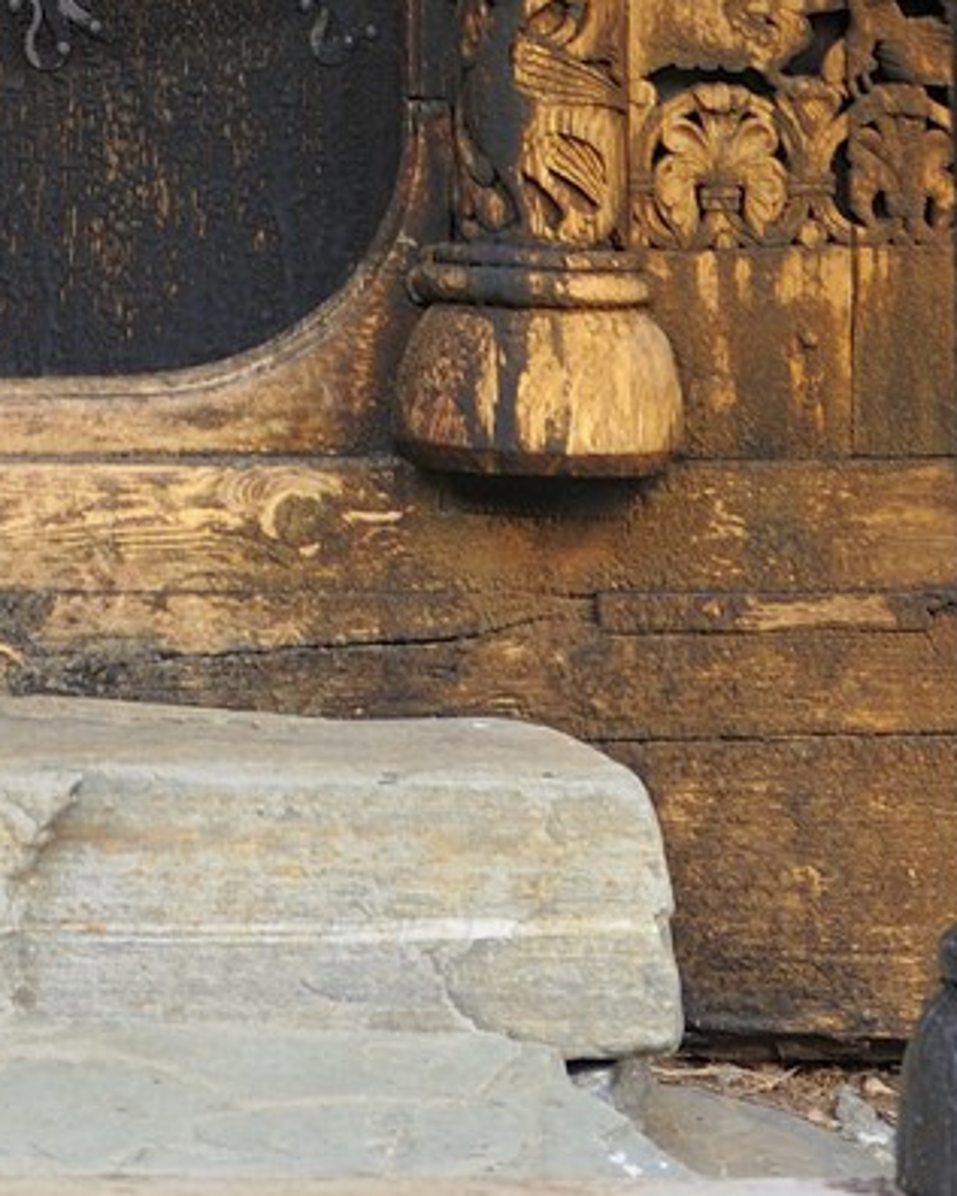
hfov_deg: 8.1
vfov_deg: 9.7
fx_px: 6727
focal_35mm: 190
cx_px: -27
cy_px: -878
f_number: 3.5
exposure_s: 1/60
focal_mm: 50
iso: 400
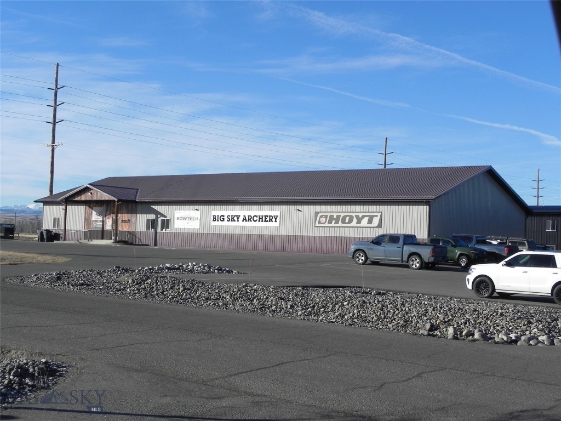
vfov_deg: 28.0
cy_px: 210
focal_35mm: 52
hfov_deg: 36.8
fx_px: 843
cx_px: 280
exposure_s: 1/437
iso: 160
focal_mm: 9.2
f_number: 8
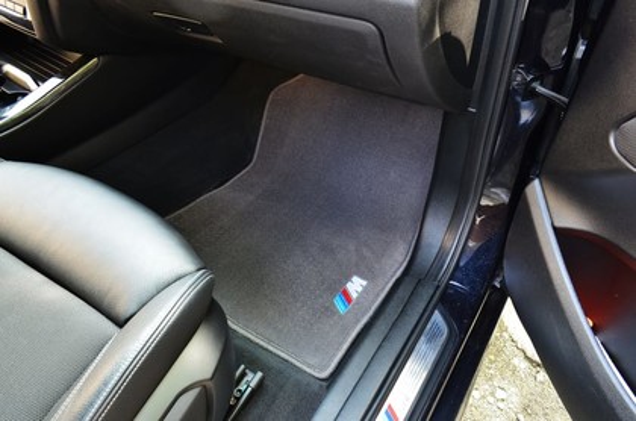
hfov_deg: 67.5
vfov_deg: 47.7
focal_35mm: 27
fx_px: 476
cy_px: 210
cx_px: 318
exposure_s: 1/15
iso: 800
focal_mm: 18
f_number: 7.1
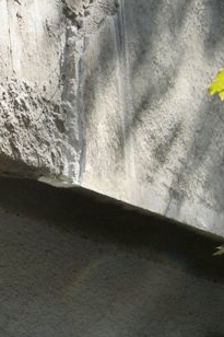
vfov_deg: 12.0
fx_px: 1458
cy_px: 622
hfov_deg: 6.6
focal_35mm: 156
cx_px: -723
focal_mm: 24
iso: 320
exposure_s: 1/250
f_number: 10
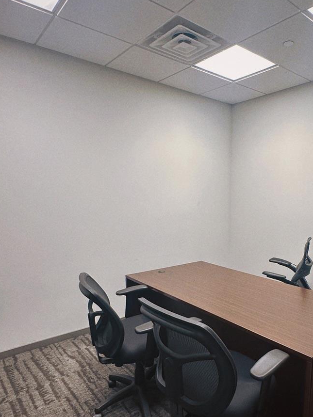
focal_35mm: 25
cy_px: 235
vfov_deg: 69.1
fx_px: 301
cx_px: 213
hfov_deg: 53.6
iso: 200
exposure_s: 1/120
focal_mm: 2.22
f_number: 2.2
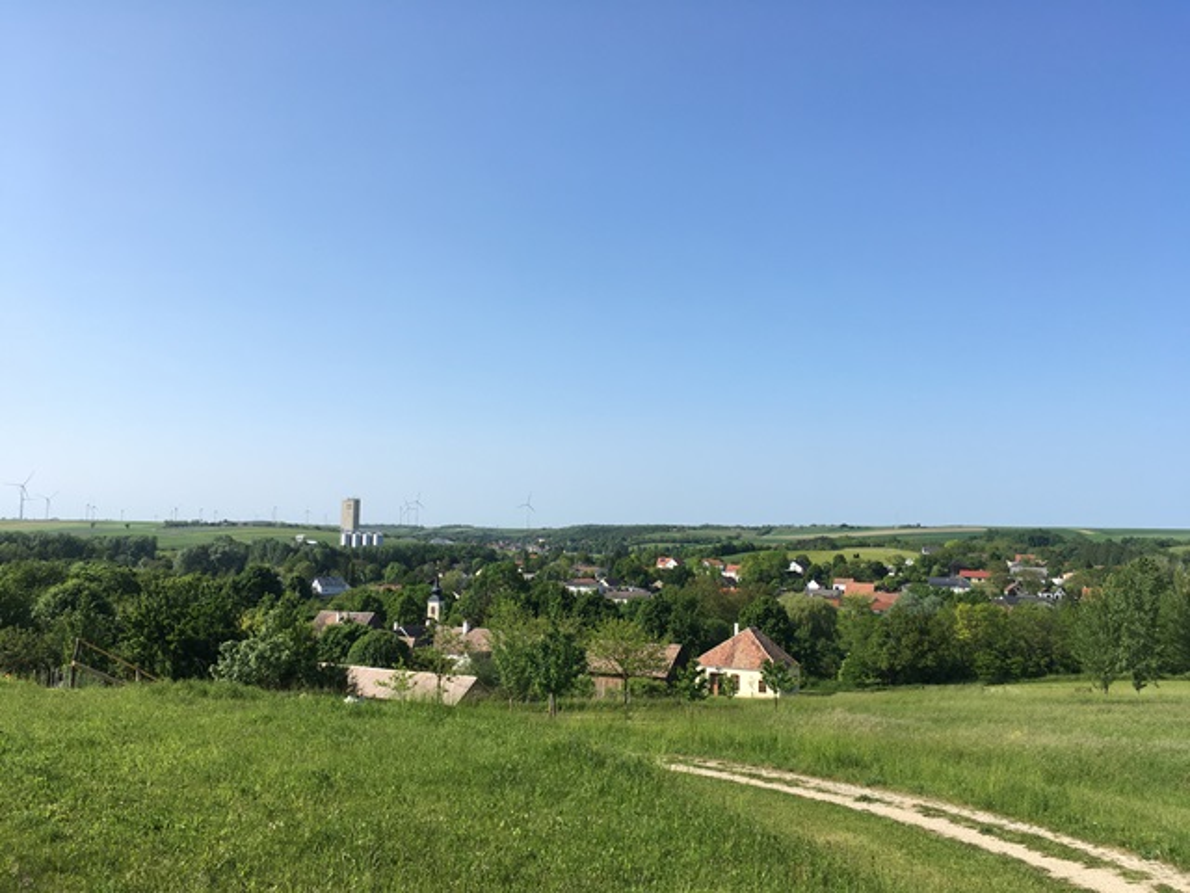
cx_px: 595
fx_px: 997
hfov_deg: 61.7
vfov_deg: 48.2
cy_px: 446
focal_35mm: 29
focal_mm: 4.15
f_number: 2.2
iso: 25
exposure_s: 1/1099
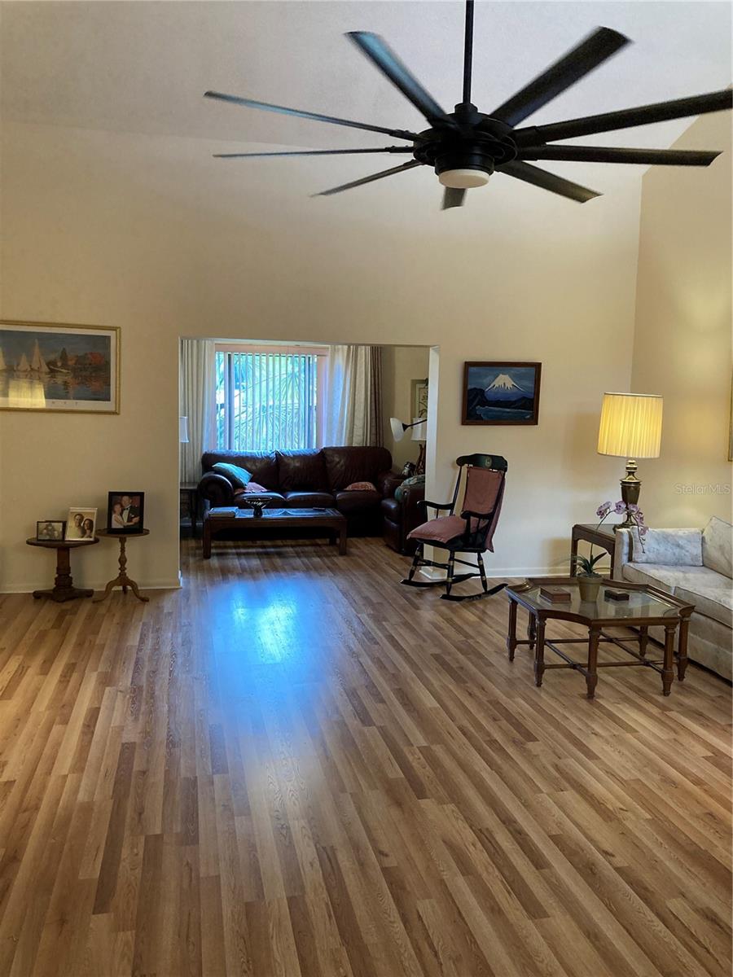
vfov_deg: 63.4
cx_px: 366
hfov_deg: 49.7
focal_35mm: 28
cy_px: 488
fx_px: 791
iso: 200
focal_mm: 3.99
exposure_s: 1/60
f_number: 1.8
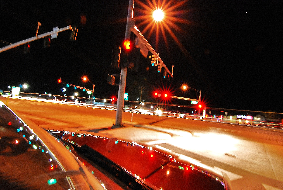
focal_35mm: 16
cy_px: 95
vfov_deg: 72.2
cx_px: 142
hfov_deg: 94.9
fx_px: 130
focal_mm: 11
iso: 800
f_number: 13
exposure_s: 6.4
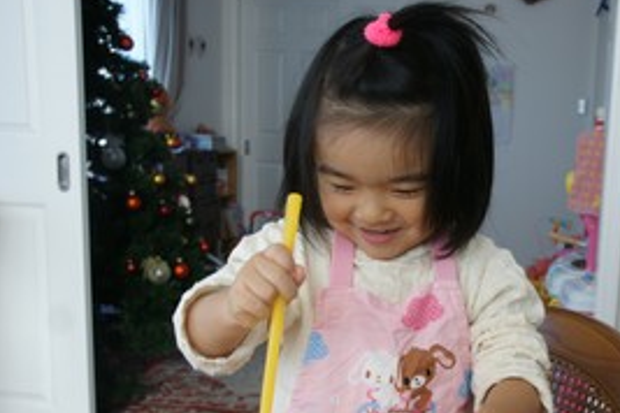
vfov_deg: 29.6
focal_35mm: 45
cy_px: 280
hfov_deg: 42.9
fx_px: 775
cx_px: 423
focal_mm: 20
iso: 200
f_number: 5
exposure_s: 1/40
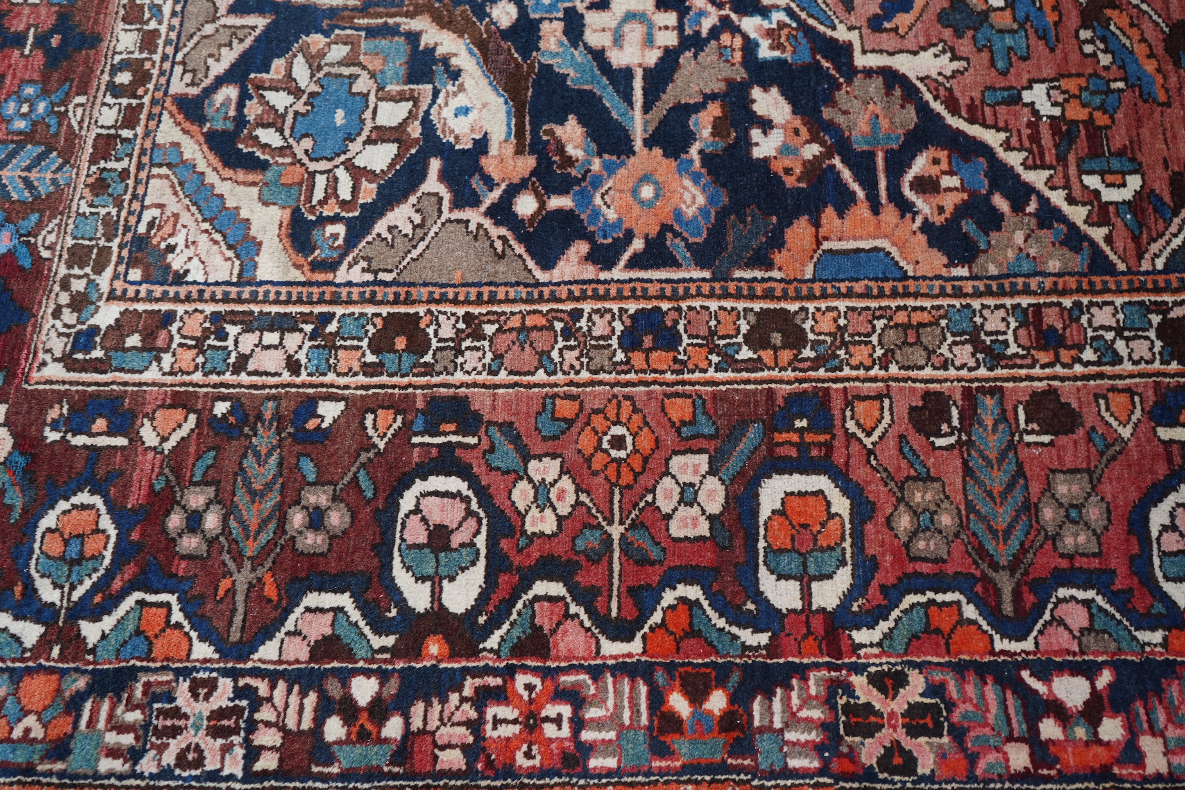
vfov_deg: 40.0
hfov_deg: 57.2
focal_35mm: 33
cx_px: 610
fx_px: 1086
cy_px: 392
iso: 160
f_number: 5.6
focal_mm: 32
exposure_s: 1/80
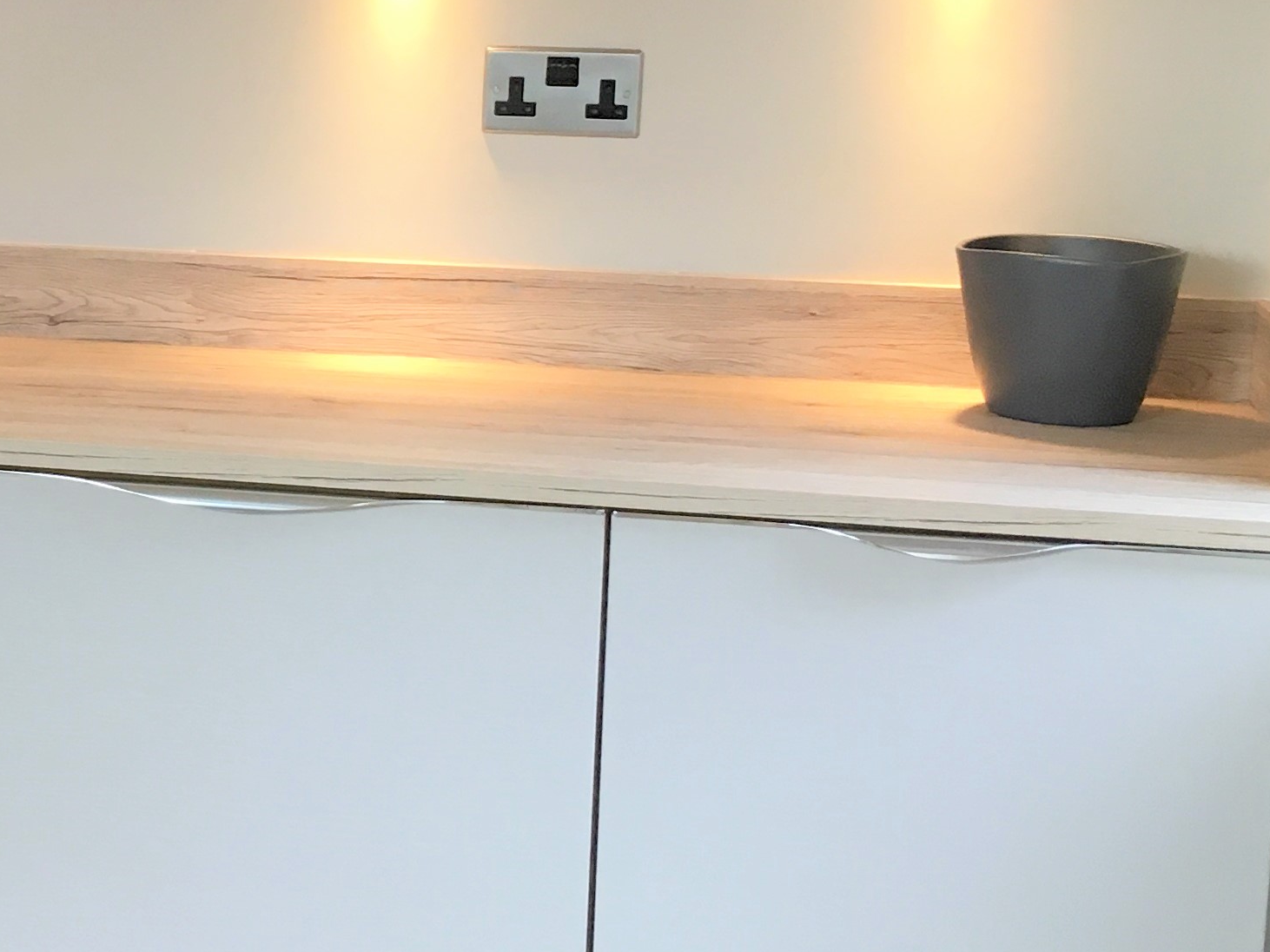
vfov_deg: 18.3
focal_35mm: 80
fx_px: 2935
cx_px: -282
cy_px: 254
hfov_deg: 22.4
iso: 32
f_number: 2.2
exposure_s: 1/33
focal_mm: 4.15
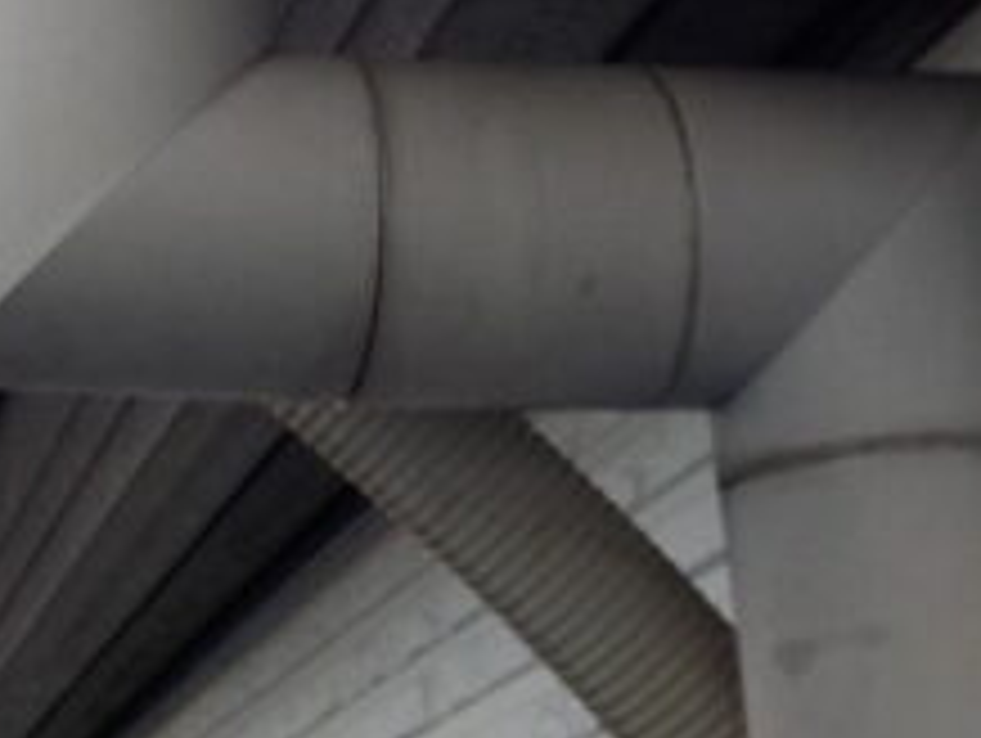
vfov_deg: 14.4
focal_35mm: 99
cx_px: 135
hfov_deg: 19.5
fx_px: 2809
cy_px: -198
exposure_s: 1/250
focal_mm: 4.1
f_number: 3.3
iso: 125
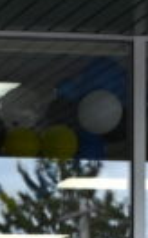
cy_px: 561
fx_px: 2003
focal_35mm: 309
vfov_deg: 6.5
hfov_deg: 4.2
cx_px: -180
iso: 200
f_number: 4.5
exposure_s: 1/250
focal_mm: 39
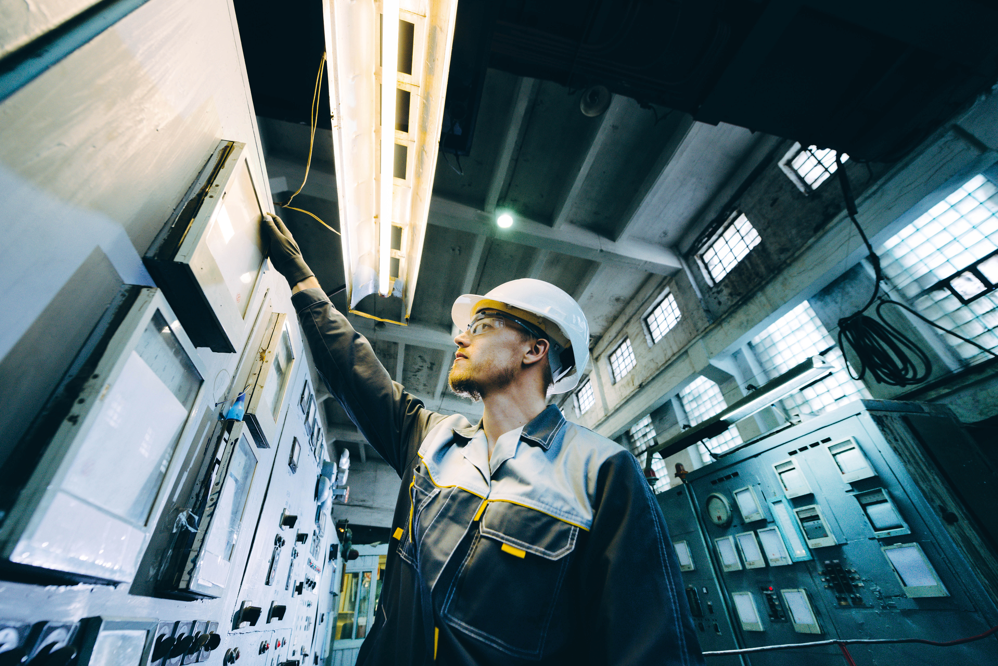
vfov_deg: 81.2
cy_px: 333
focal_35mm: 14
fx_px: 388
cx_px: 499
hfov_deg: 104.2
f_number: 4
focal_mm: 14
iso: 500
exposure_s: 1/50
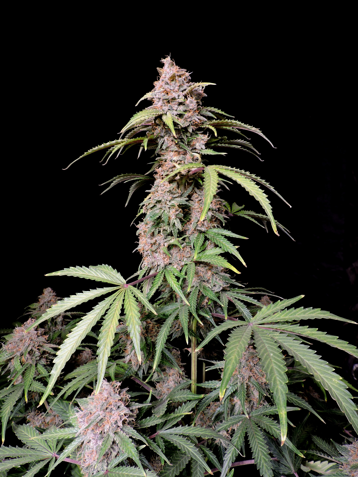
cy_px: 238
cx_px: 179
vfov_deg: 71.6
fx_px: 331
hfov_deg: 56.8
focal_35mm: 24
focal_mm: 4.3
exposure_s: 1/30
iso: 100
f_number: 3.7
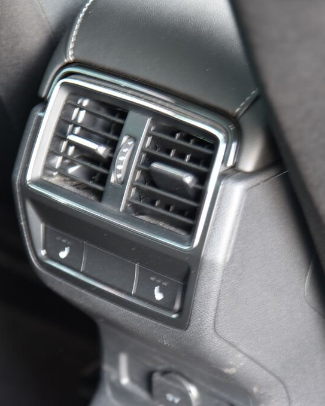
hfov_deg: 9.1
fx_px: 2044
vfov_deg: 11.4
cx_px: 117
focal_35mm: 170
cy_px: 203
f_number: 4
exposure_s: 1/8
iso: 500
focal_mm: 120
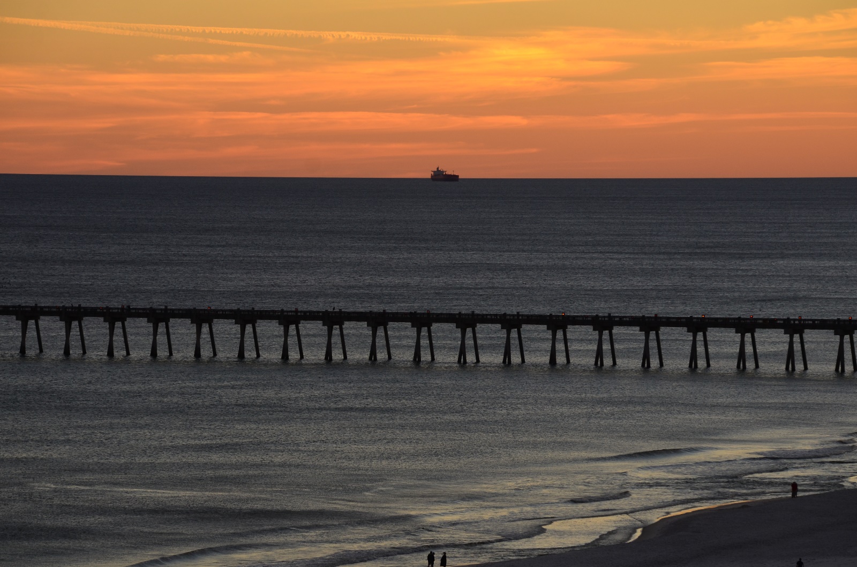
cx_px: 428
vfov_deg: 6.7
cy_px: 284
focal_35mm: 202
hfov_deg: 10.2
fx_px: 4810
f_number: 6.3
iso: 250
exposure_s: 1/250
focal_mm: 135
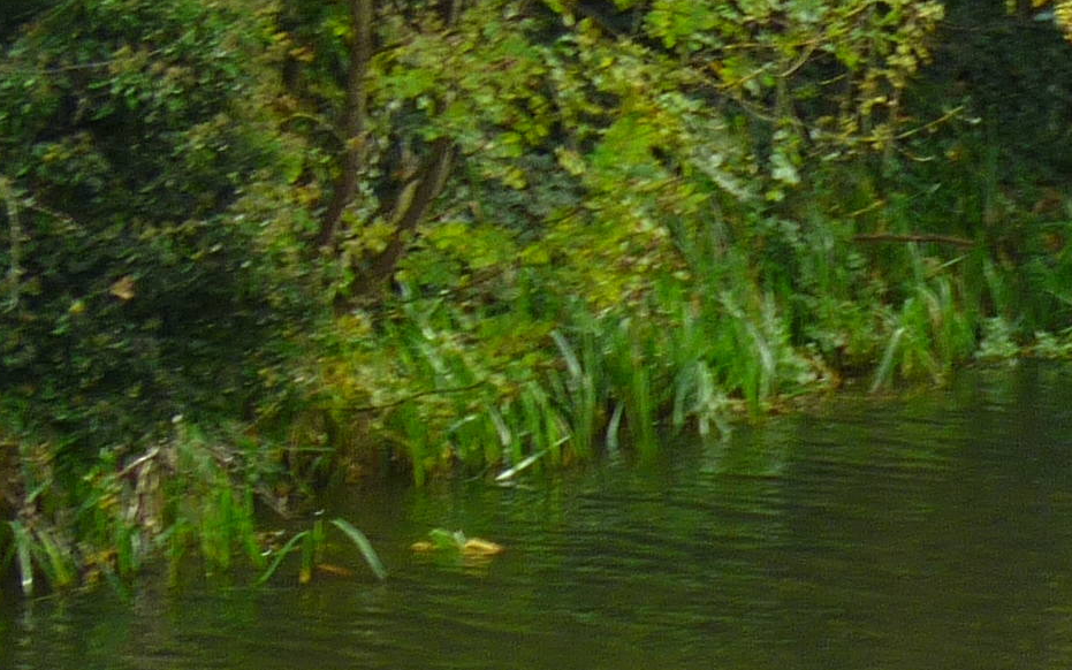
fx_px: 10109
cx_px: 2050
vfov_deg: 3.8
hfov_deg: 5.9
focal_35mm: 346
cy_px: 710
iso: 100
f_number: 4.9
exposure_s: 1/50
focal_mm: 13.6
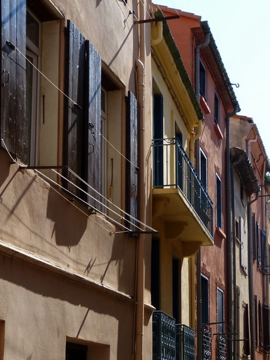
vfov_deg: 25.1
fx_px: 791
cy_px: 310
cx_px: 178
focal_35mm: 76
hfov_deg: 19.3
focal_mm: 7.4
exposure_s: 1/250
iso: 80
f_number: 4.5
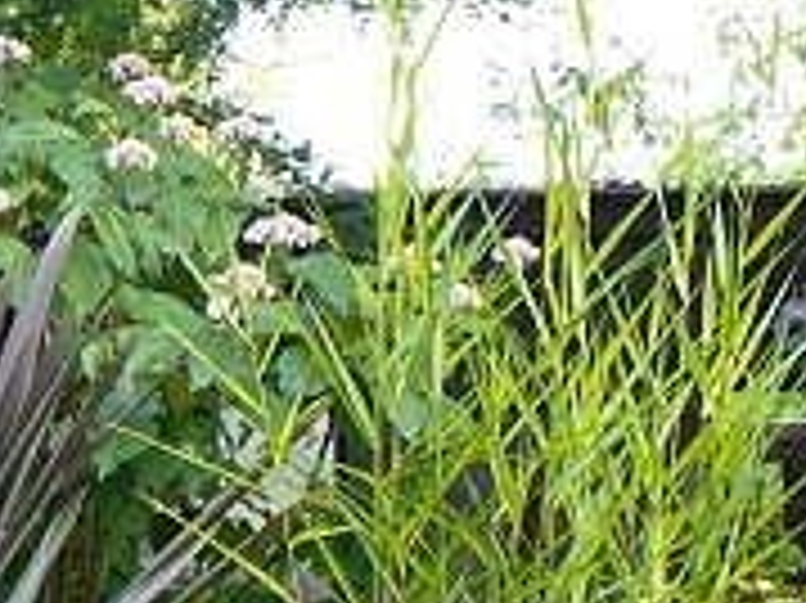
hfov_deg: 7.7
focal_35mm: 255
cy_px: 716
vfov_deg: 5.8
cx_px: -171
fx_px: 5933
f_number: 3.1
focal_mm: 9.9
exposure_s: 1/30
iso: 200
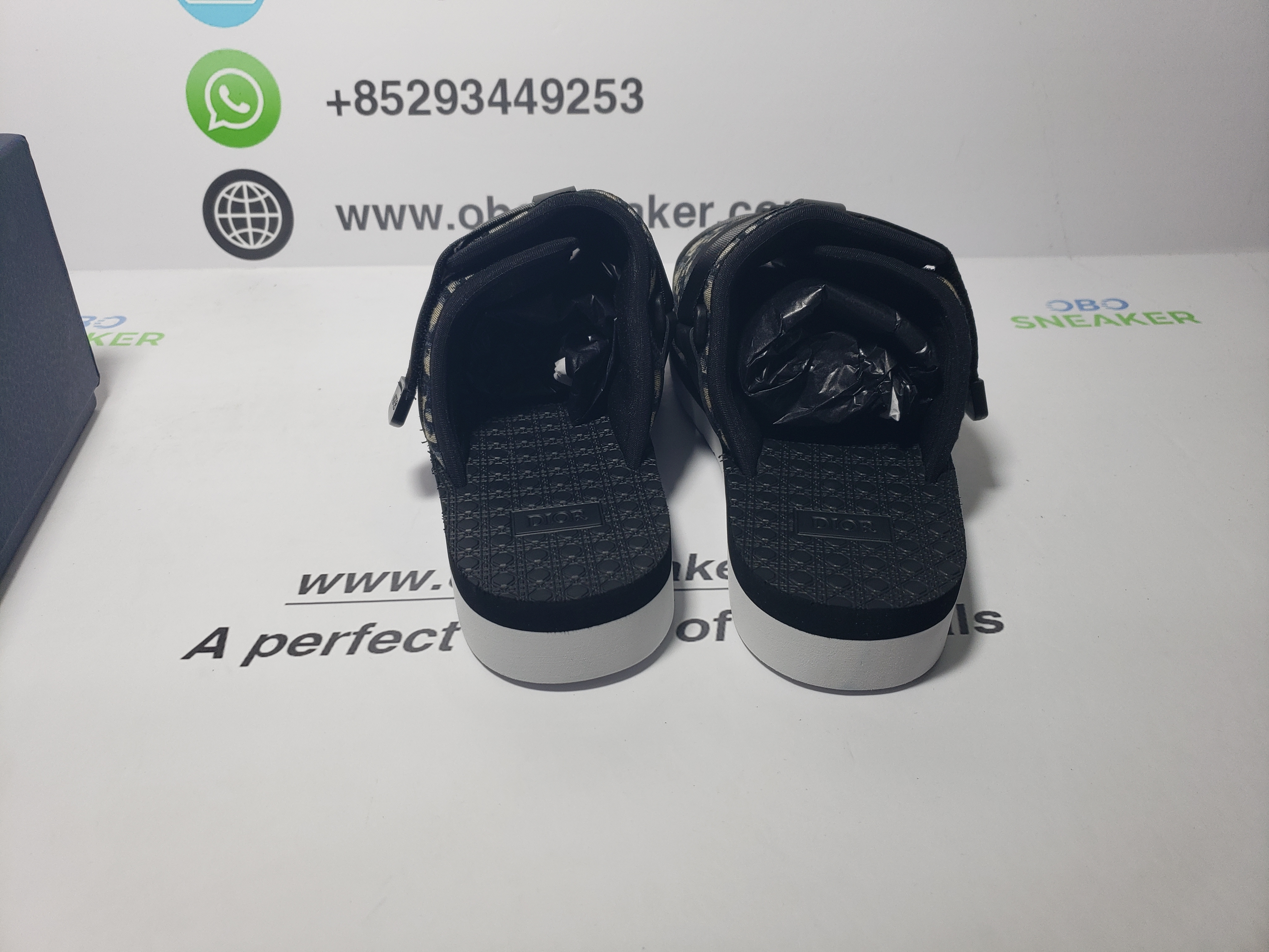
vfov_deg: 53.1
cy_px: 476
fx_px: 953
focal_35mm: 26
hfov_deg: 67.3
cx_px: 634
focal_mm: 4.3
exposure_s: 1/373
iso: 50
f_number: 1.5
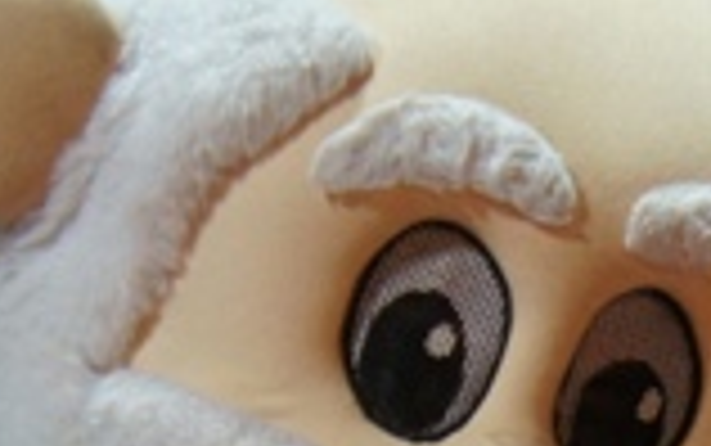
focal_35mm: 263
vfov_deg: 4.9
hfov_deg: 7.6
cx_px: 1485
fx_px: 5100
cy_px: 1043
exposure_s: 1/30
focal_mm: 34
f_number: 4.5
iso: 1600
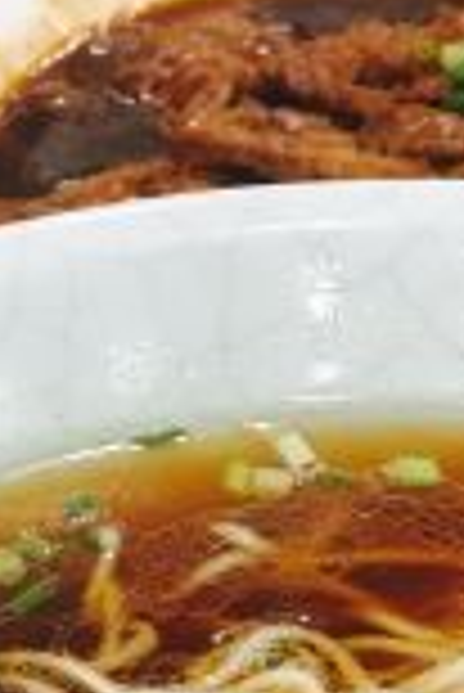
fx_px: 2643
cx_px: 381
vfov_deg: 14.2
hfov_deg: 10.0
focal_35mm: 137
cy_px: 981
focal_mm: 4.15
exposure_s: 1/17
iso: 40
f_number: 2.2
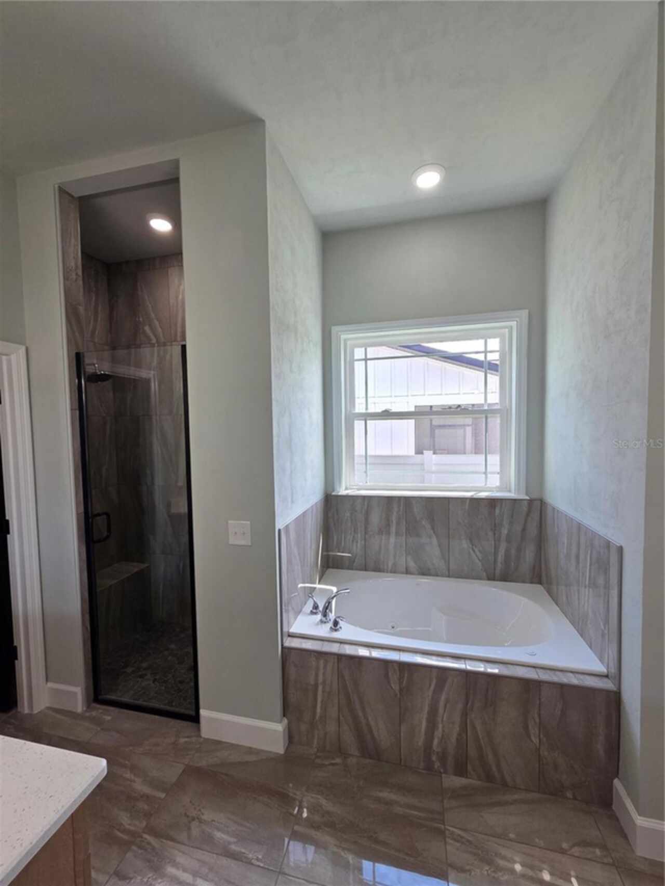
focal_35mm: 13
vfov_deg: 106.2
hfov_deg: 89.9
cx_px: 332
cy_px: 443
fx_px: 333
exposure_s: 1/120
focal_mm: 2.2
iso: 50
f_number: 2.2
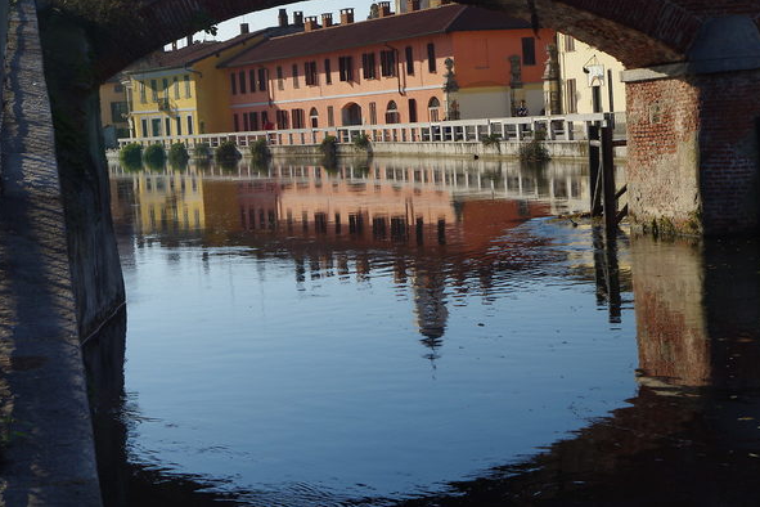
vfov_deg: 17.9
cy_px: 253
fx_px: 1604
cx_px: 382
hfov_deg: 26.7
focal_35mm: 76
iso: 250
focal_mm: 50
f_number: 16
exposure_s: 1/60
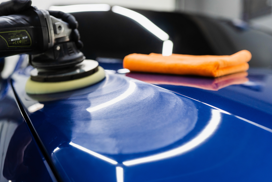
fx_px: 363
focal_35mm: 48
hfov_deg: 41.0
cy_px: 105
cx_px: 118
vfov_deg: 28.0
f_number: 2.5
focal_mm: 35
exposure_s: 1/160
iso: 500
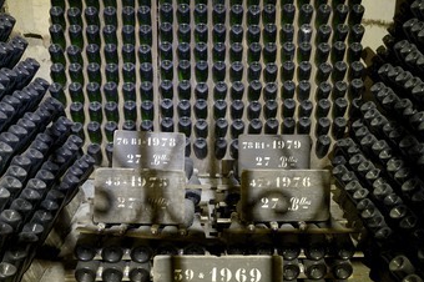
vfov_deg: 28.6
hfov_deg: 41.9
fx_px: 553
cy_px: 153
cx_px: 224
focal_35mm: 47
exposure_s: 25
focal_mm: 38
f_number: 10
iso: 400
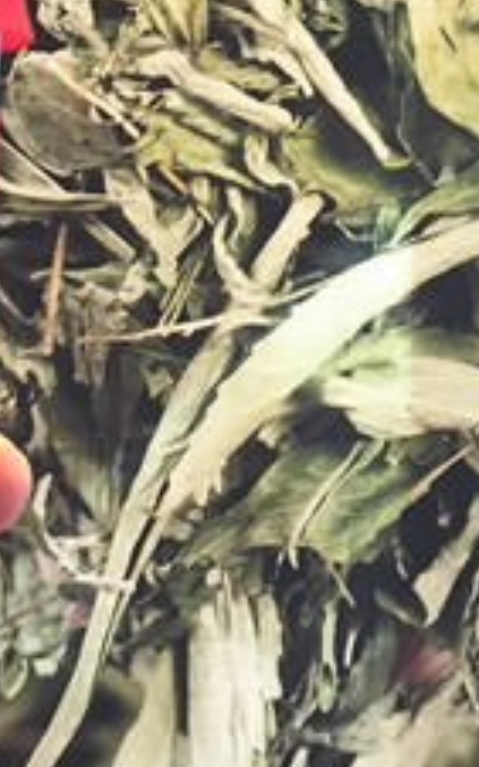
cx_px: 221
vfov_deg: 20.6
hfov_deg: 13.3
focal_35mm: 98
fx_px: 2050
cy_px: 24
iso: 40
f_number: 2.2
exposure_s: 1/30
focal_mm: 4.15
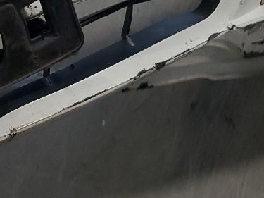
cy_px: -34
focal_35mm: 111
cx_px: -140
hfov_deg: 16.1
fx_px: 846
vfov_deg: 13.0
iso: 87
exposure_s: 1/120
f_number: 1.5
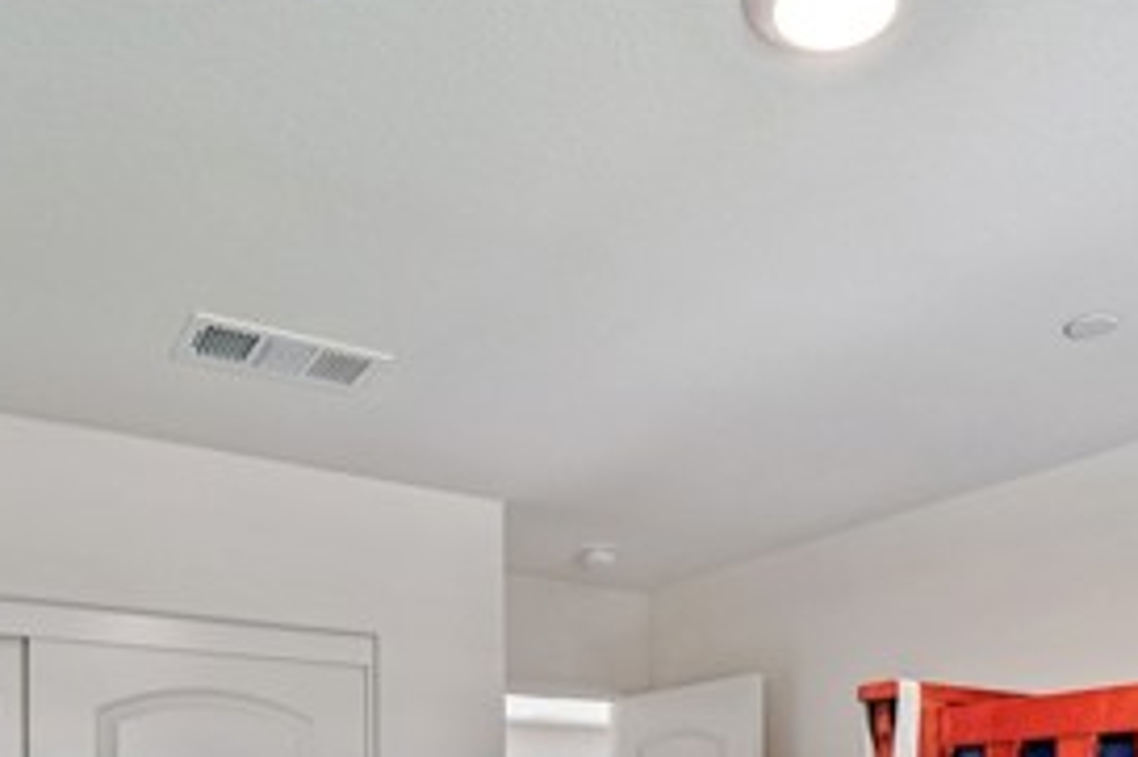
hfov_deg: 57.2
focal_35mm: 33
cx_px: 615
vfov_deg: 33.7
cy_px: 870
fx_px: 1042
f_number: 8
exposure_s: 1/15
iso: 400
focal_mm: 14
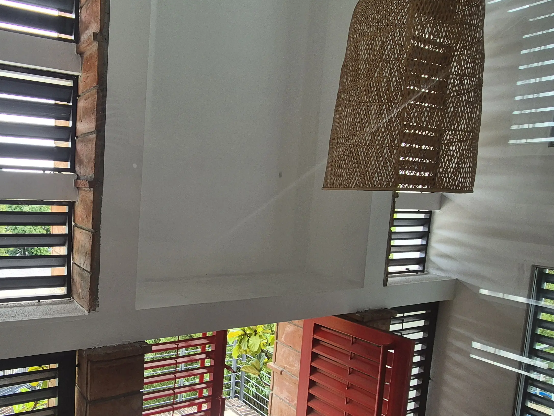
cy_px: 237
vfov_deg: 56.6
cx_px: 130
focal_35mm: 24
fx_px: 384
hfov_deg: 66.6
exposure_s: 1/222
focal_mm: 2.2
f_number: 2.2
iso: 50
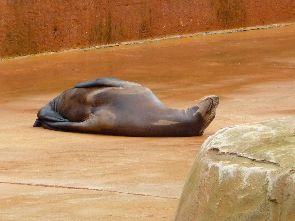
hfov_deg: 4.2
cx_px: 148
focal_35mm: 472
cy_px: 110
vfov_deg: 3.2
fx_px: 4022
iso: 400
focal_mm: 47
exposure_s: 1/320
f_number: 4.9
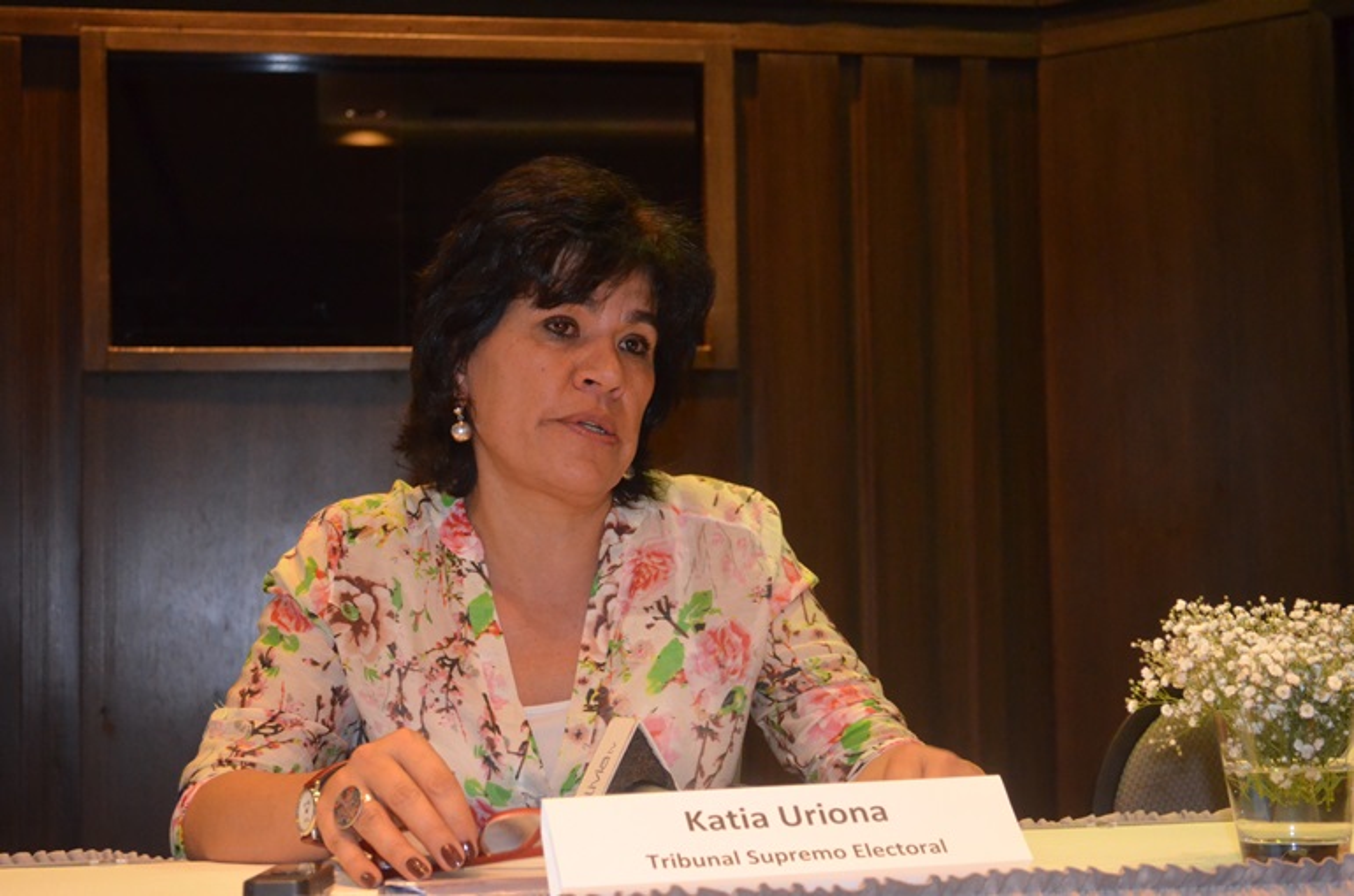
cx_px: 677
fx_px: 2252
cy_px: 448
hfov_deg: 33.5
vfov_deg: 22.5
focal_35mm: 60
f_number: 5.3
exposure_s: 1/60
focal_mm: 40
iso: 3200
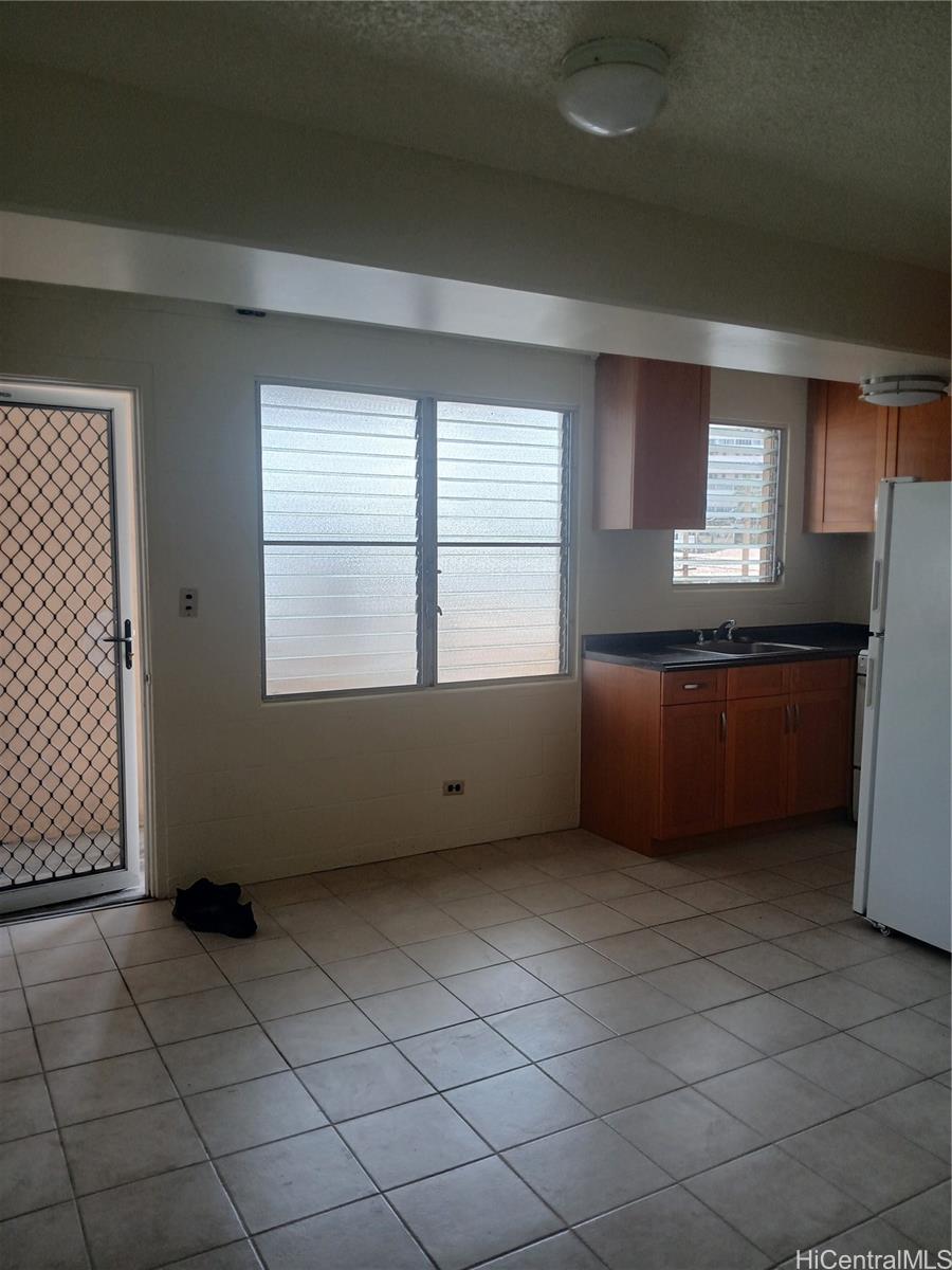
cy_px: 635
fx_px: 953
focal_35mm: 26
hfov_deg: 53.1
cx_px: 476
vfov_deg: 67.3
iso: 32
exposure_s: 1/60
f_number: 1.8
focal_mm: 3.98
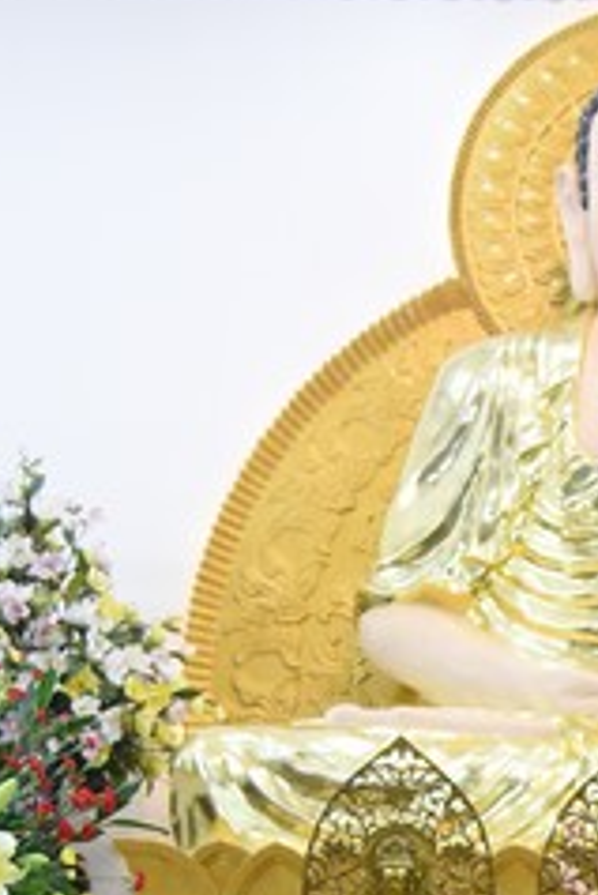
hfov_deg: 12.9
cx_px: 696
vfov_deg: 19.0
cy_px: 921
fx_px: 2587
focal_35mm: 104
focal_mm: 38
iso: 4000
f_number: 4
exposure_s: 1/100
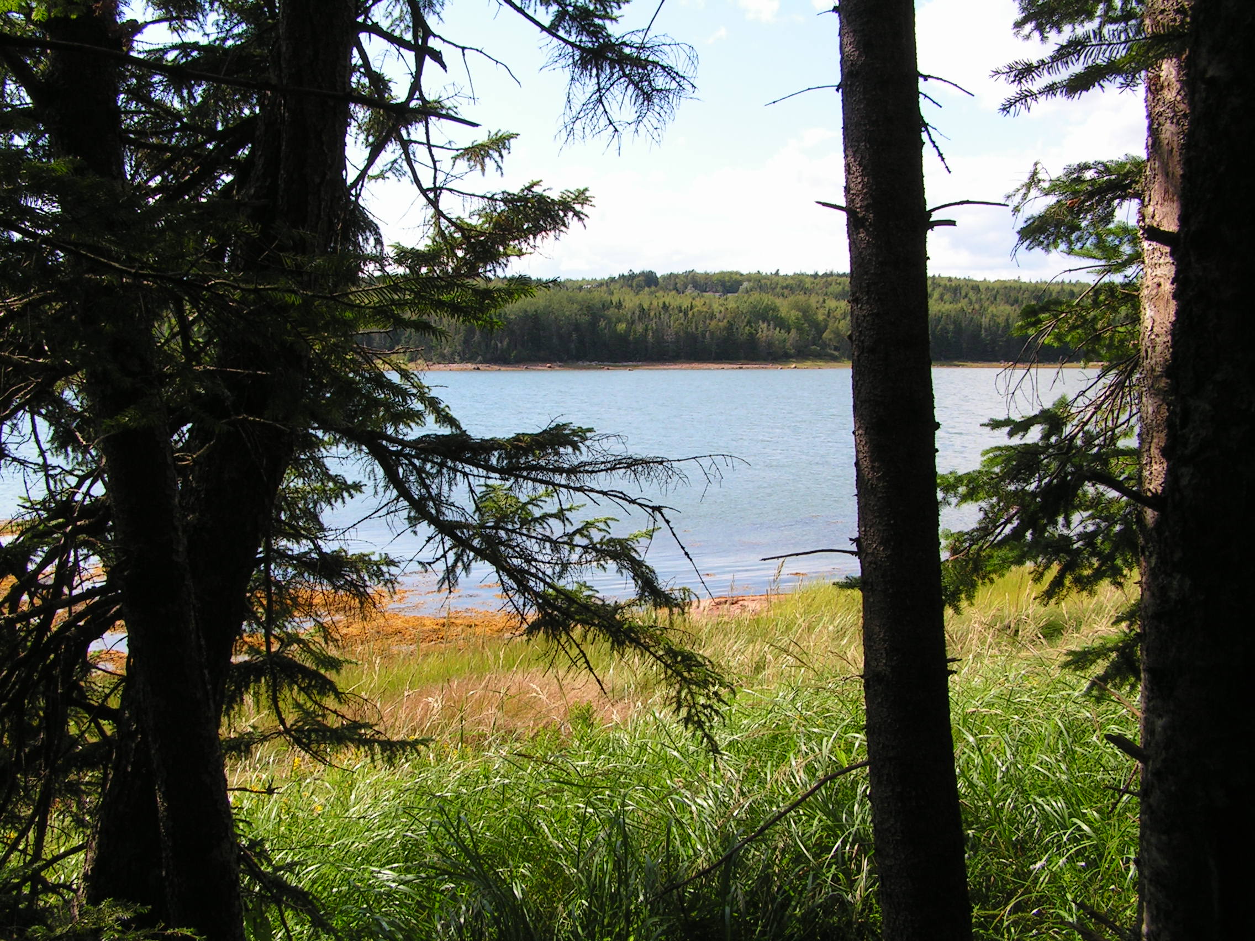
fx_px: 1378
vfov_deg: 37.7
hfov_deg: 49.0
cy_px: 470
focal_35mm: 38
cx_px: 628
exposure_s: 1/200
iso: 50
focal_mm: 6.3
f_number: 5.6
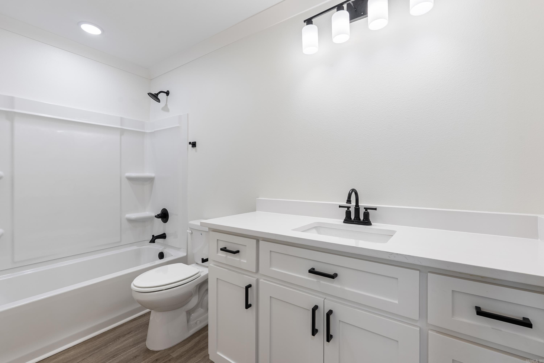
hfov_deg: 96.7
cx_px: 272
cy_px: 182
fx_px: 242
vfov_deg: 73.8
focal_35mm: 16
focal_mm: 16
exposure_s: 1/5
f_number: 9
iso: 250
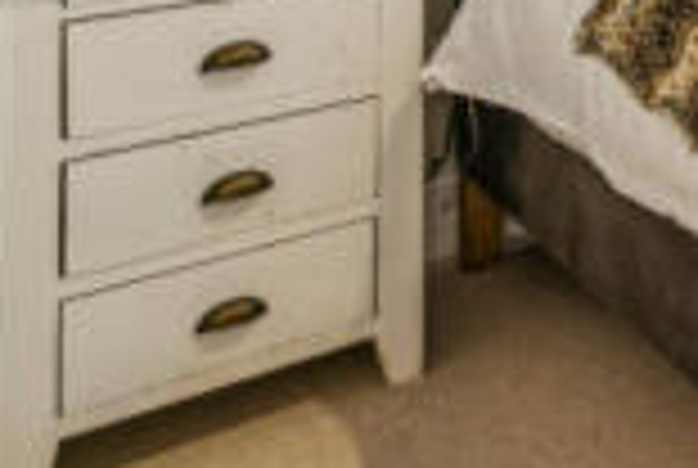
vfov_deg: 18.7
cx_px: 1461
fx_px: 1146
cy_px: -340
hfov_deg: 18.2
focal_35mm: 59
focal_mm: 14
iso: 320
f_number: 8
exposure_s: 1/2.5
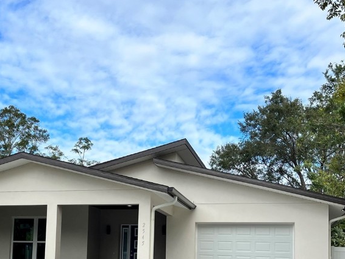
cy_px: 224
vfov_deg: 29.8
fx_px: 469
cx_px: 126
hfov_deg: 40.1
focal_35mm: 47
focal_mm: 5.1
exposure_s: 1/3215
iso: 50
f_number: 1.6
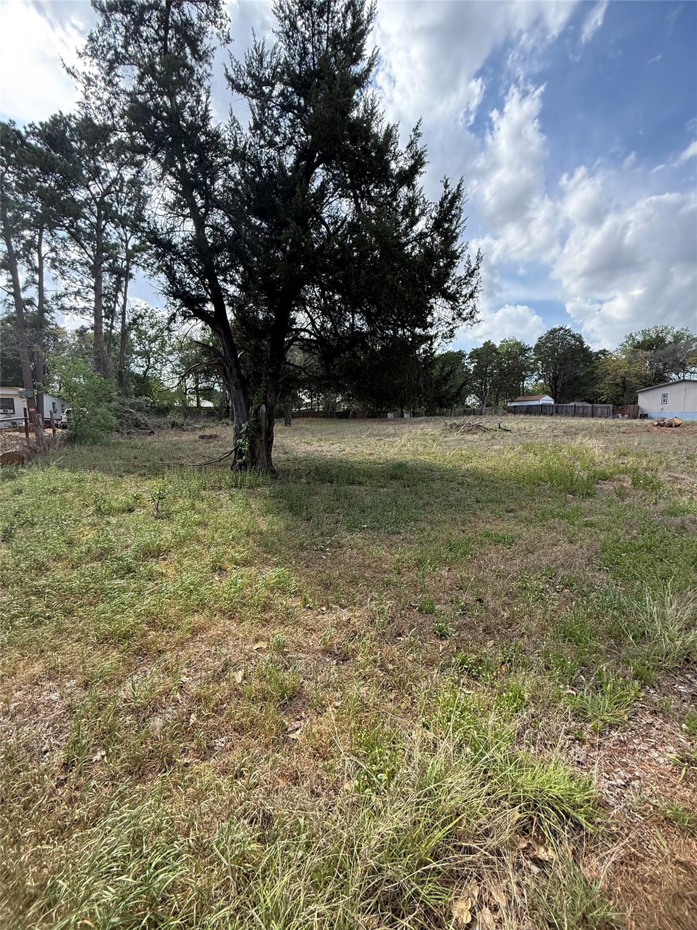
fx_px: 376
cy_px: 465
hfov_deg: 85.7
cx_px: 348
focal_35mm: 14
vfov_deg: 102.1
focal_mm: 2.22
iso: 64
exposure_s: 1/479
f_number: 2.2
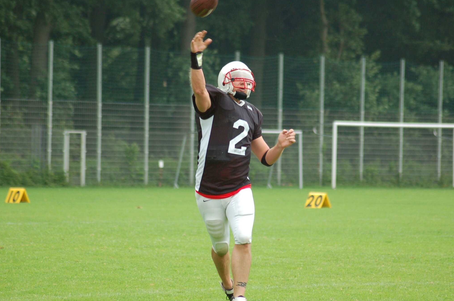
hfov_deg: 8.4
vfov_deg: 5.6
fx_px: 3084
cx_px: 235
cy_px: 157
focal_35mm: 245
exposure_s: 1/500
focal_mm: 150
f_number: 4.5
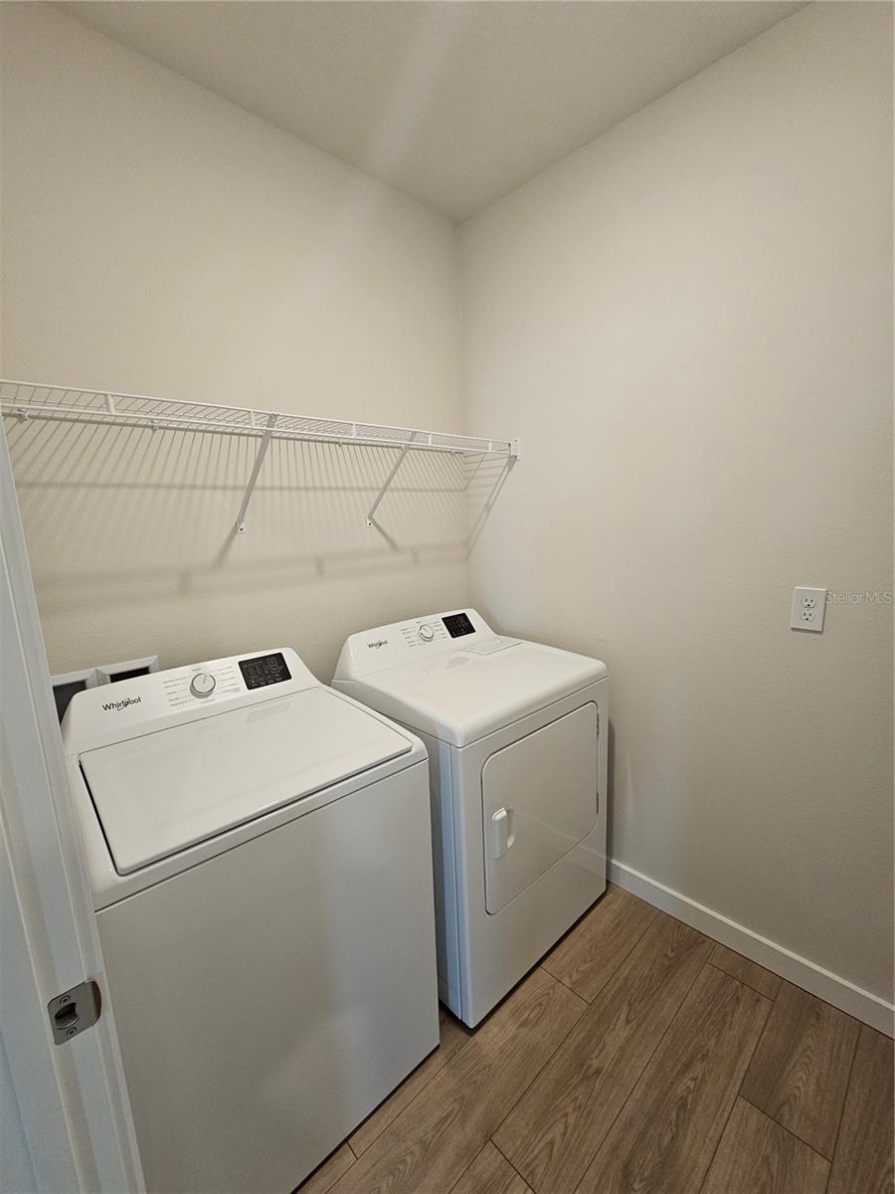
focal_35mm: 13
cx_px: 448
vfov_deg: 106.2
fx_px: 448
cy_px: 597
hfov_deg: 89.9
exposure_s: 1/60
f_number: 2.2
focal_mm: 2.2
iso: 200
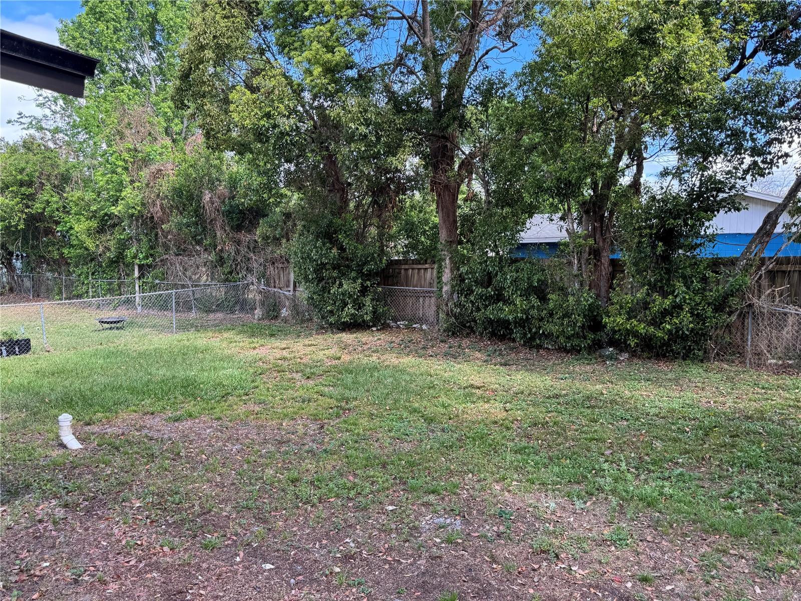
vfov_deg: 56.8
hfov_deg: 71.6
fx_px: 555
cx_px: 400
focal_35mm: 24
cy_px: 300
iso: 80
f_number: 1.78
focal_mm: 6.76
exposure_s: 1/331
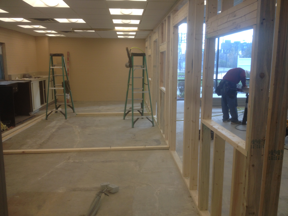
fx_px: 291
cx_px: 144
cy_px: 108
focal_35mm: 35
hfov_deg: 52.6
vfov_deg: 40.7
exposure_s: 1/60
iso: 64
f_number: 2.4
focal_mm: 4.28
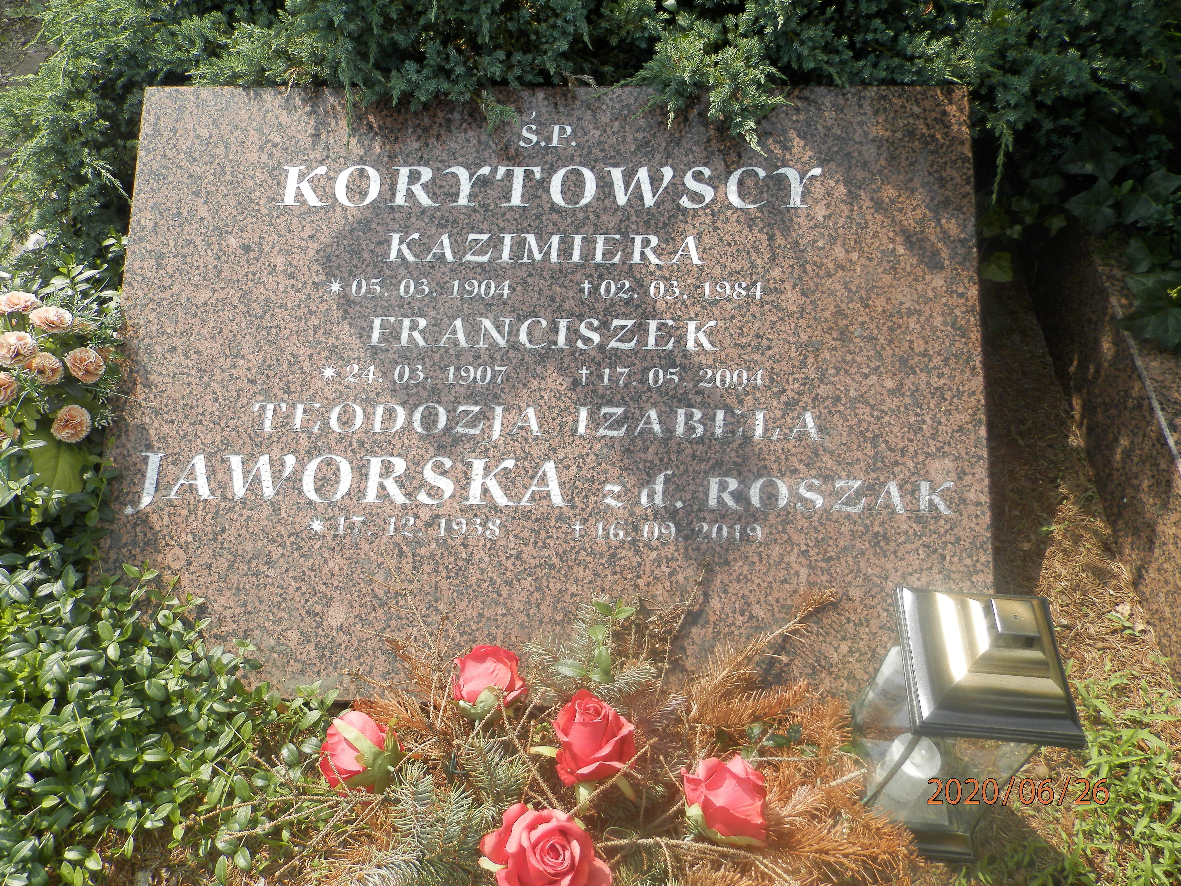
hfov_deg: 69.4
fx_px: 853
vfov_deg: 54.9
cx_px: 590
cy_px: 443
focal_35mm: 25
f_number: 3.1
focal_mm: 4.5
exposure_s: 1/640
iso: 80
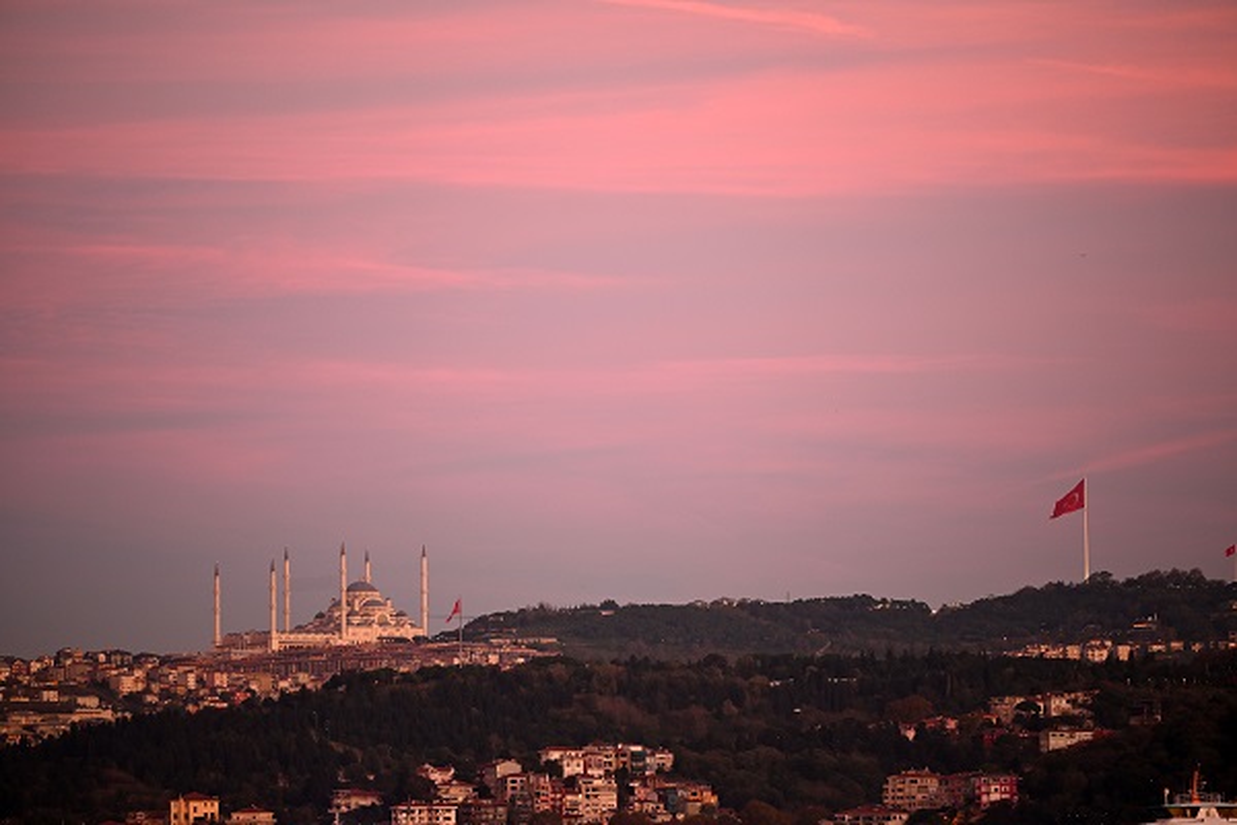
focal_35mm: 175
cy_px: 412
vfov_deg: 7.8
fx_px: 6013
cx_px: 618
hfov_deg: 11.7
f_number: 2.8
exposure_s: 1/125
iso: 500
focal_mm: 175
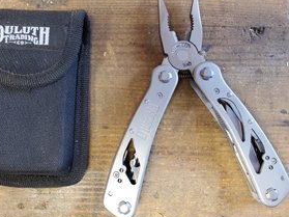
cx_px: 136
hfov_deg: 56.8
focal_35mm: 32
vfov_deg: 44.1
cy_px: 106
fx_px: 267
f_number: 2.4
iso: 500
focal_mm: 4.3
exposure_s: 1/40
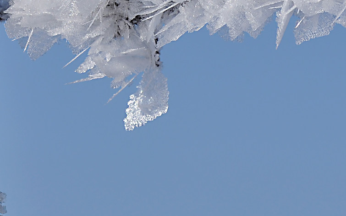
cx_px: 238
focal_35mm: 544
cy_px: 48
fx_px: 5130
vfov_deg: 2.4
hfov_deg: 3.9
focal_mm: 112
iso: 200
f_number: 8
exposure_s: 1/1000
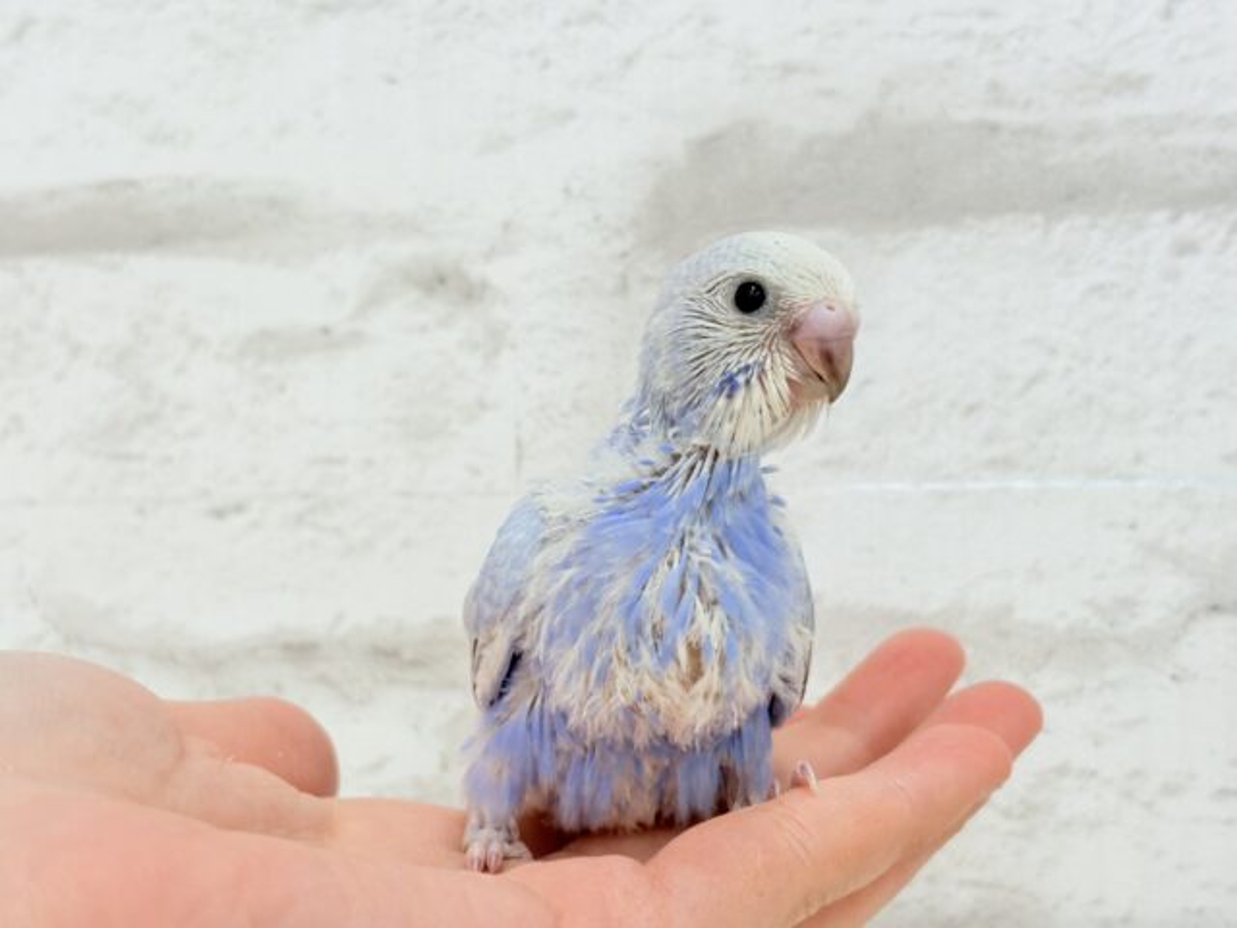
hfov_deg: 36.8
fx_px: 1858
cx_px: 618
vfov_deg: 28.0
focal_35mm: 52
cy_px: 464
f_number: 1.6
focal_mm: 5.96
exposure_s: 1/50
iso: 40
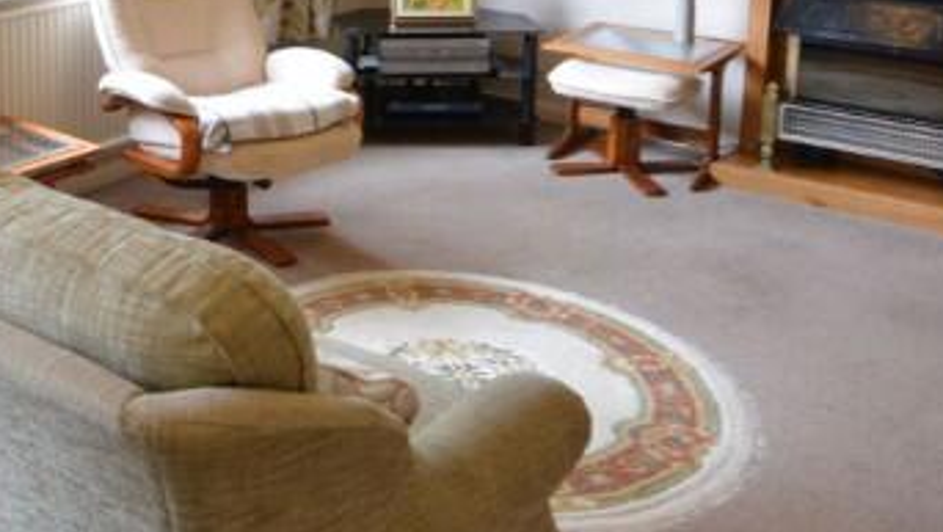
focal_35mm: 47
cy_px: -47
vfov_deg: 23.9
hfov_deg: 40.5
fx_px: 1176
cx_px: 99
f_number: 8
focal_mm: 10
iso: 400
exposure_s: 1/20
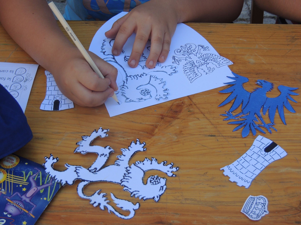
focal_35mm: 70
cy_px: 112
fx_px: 609
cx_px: 150
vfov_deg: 21.0
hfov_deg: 27.8
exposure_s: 1/400
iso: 125
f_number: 3.9
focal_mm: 12.4
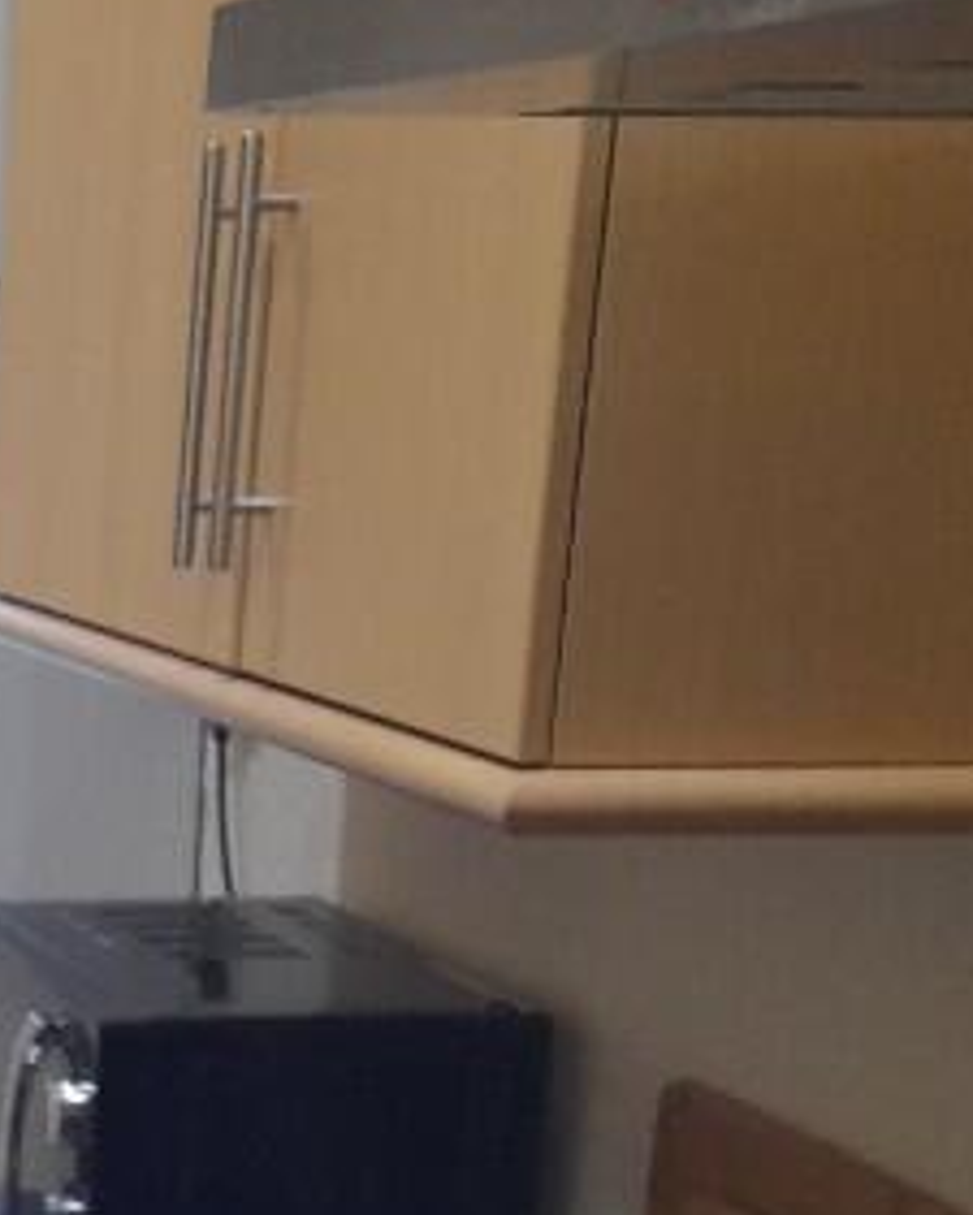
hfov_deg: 14.7
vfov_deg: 20.8
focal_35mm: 89
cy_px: 1202
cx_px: -865
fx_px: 3202
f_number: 2
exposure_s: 1/50
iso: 250
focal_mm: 4.6
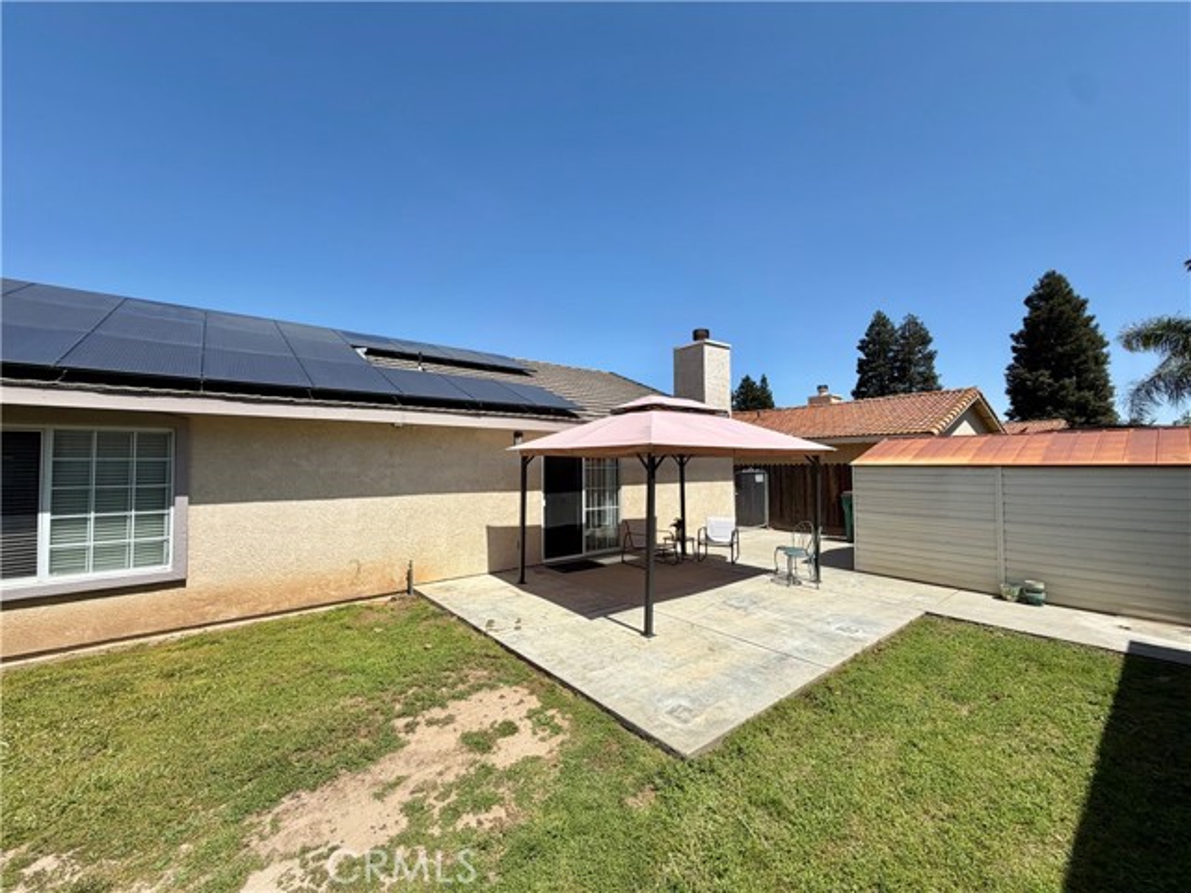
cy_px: 446
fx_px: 482
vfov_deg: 85.7
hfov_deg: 102.1
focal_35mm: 14
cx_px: 596
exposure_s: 1/1033
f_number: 2.2
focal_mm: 2.22
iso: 20
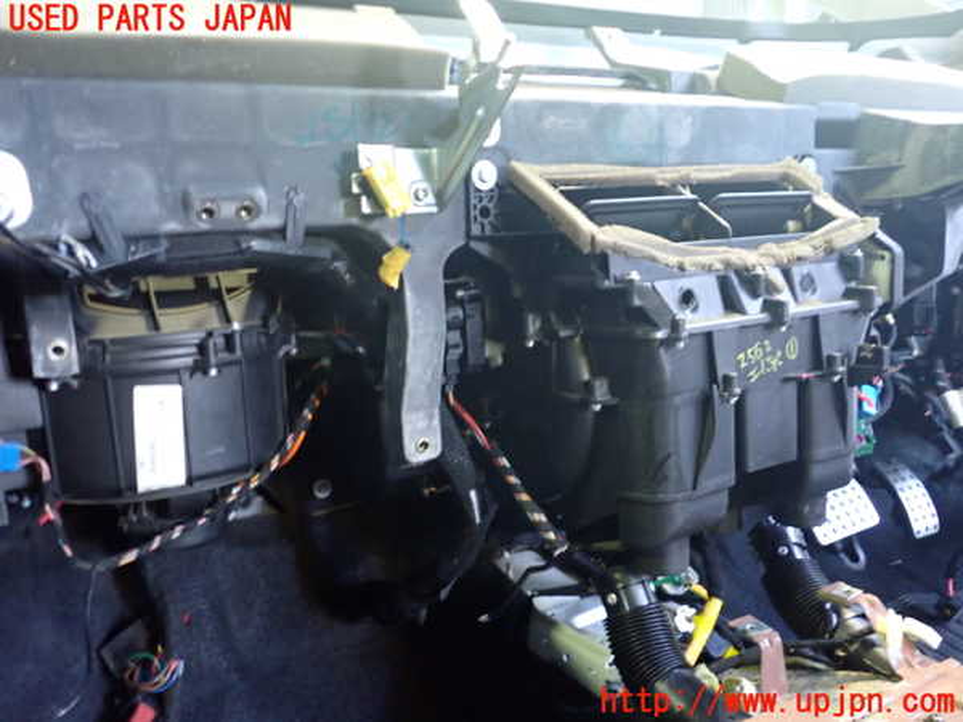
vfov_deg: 46.8
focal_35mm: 30
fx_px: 835
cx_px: 482
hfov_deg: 60.0
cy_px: 361
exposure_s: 1/15
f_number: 2.3
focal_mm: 5.4
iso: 800
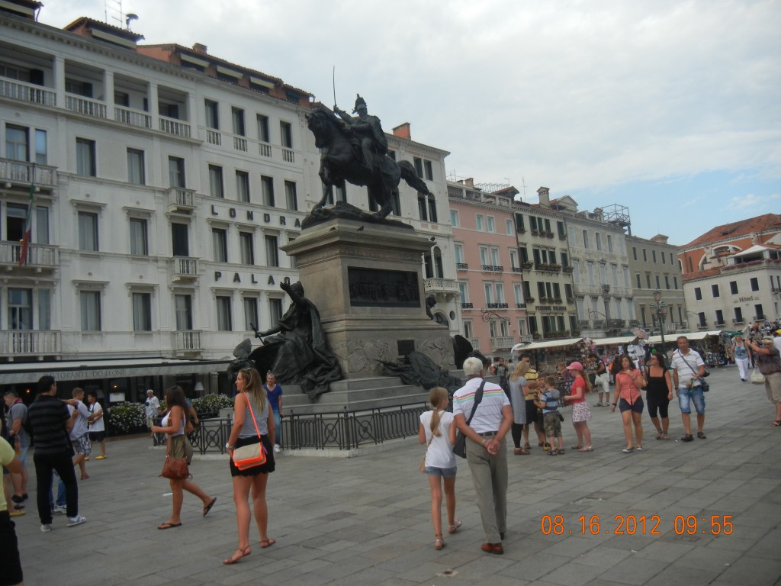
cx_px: 390
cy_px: 293
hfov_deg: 60.0
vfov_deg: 46.8
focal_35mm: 30
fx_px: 677
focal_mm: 5.4
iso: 160
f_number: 7
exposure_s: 1/219
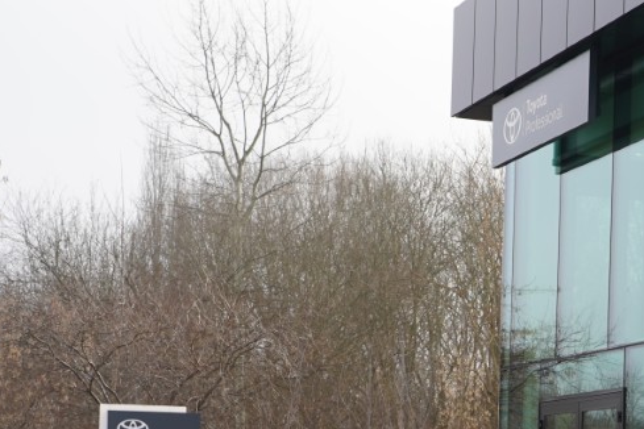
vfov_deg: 12.3
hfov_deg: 18.2
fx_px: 1968
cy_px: 467
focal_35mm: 110
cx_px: 620
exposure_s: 1/80
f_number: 5
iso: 100
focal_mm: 42
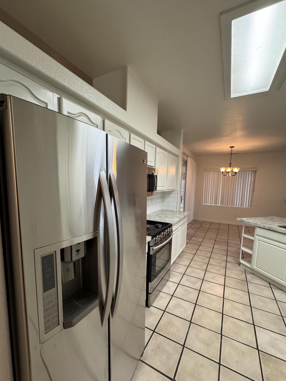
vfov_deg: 98.0
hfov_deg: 81.7
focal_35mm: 15
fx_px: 165
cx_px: 143
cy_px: 203
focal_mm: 2.22
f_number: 2.2
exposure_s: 1/60
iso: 250
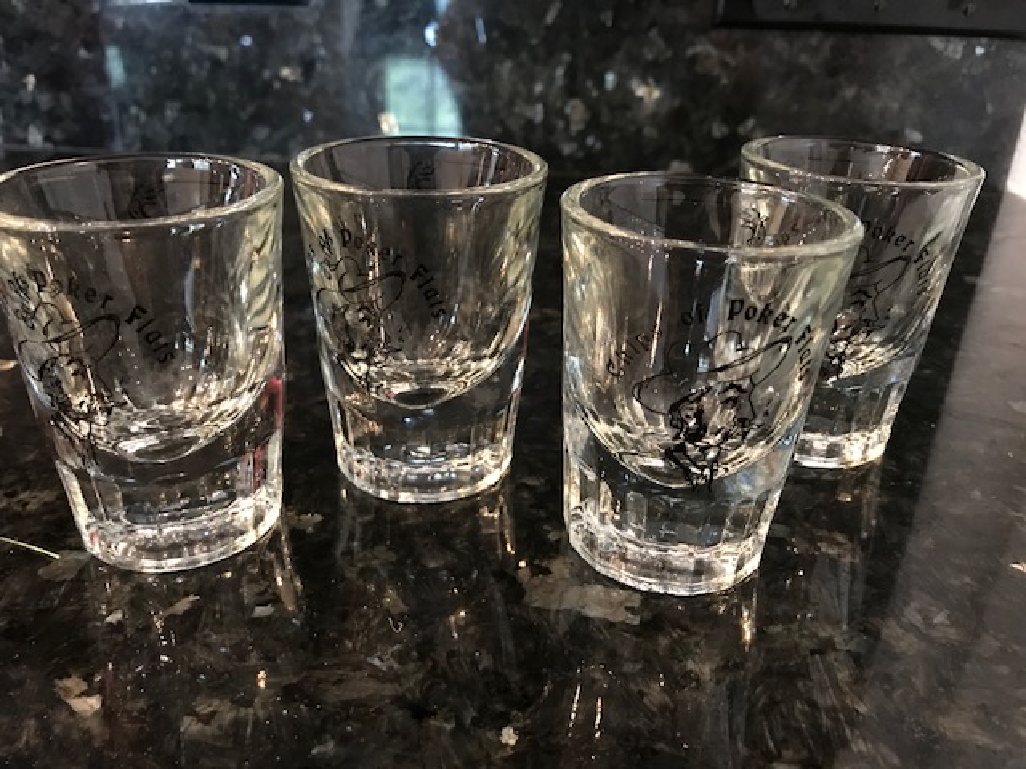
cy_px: 384
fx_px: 830
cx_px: 513
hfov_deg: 63.4
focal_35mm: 28
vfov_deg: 49.7
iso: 100
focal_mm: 3.99
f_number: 1.8
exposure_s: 1/4
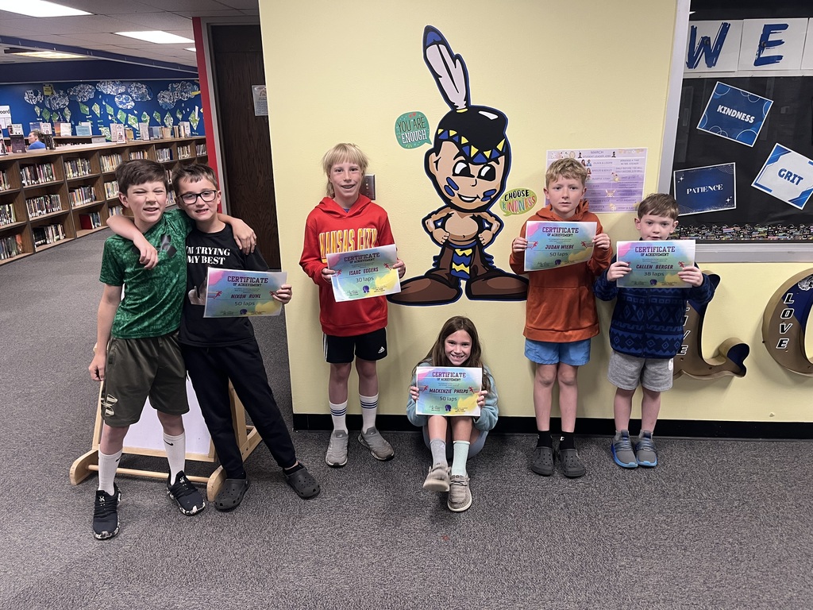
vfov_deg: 53.1
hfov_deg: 67.3
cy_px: 305
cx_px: 406
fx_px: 611
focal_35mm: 26
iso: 200
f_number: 1.6
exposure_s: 1/60
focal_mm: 5.1
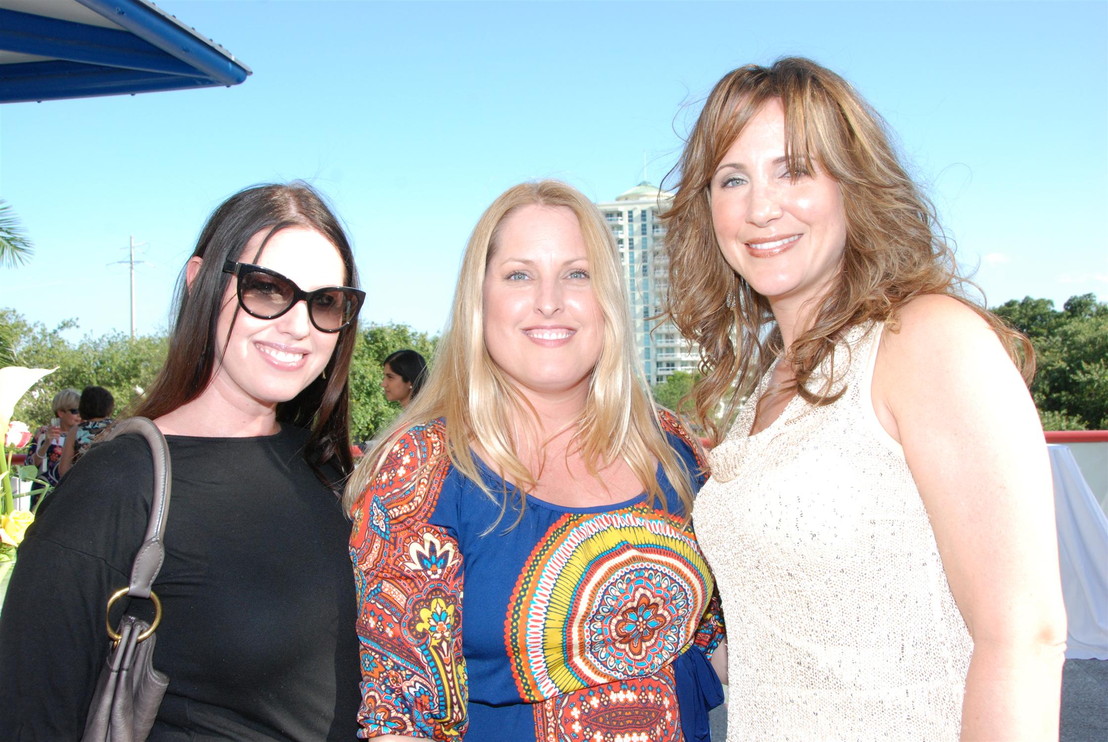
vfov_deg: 37.0
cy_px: 371
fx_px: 1109
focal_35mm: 36
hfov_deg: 53.1
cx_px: 554
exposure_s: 1/200
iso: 400
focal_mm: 24
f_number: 11
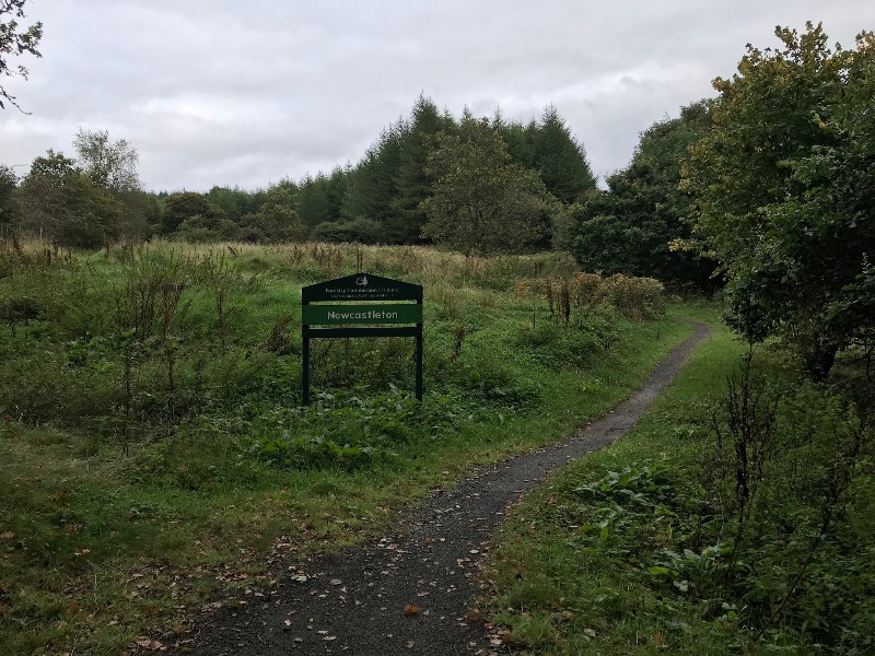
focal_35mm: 28
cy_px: 328
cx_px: 438
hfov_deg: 63.4
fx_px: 708
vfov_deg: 49.7
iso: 20
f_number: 1.8
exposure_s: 1/679
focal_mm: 3.99
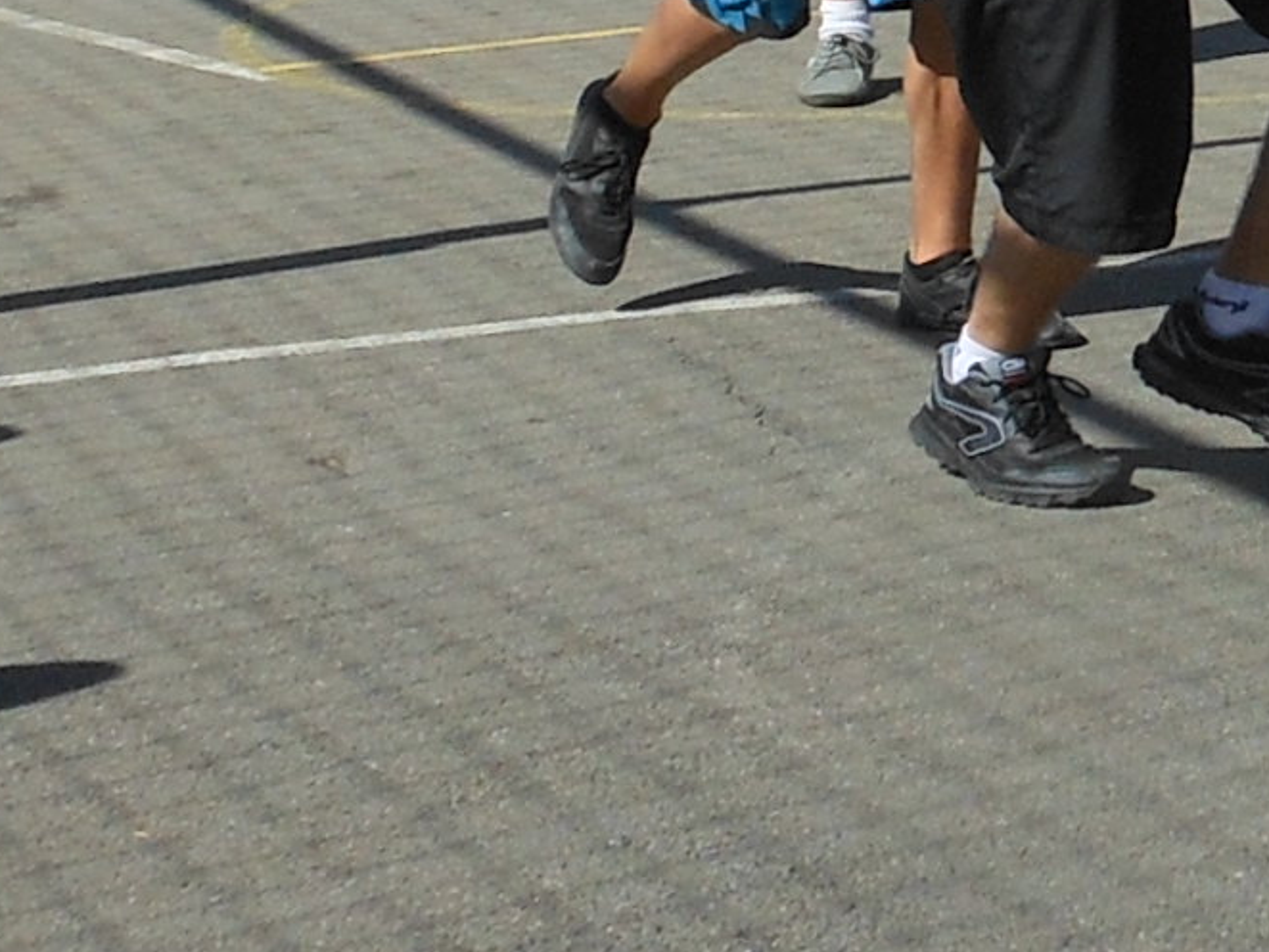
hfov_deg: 12.6
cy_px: -785
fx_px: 5538
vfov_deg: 9.4
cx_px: 1691
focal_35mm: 151
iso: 80
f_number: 3.2
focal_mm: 4.5
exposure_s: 1/1250
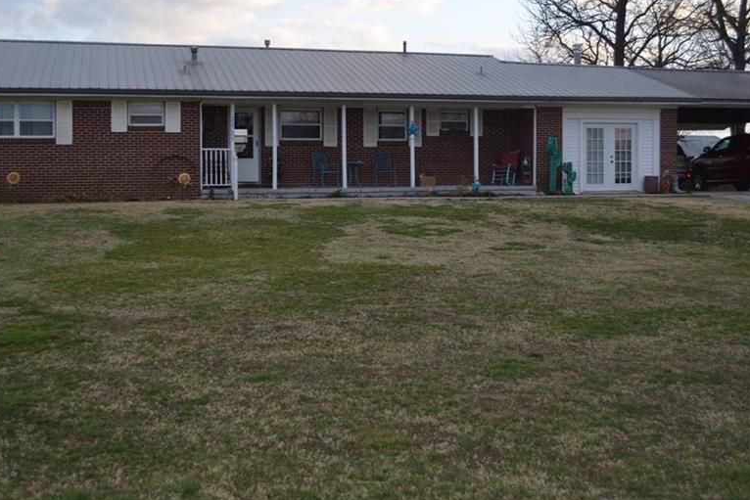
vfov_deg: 28.0
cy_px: 185
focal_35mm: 48
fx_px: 1000
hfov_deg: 41.1
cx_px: 379
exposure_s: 1/200
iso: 100
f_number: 4.5
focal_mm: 24
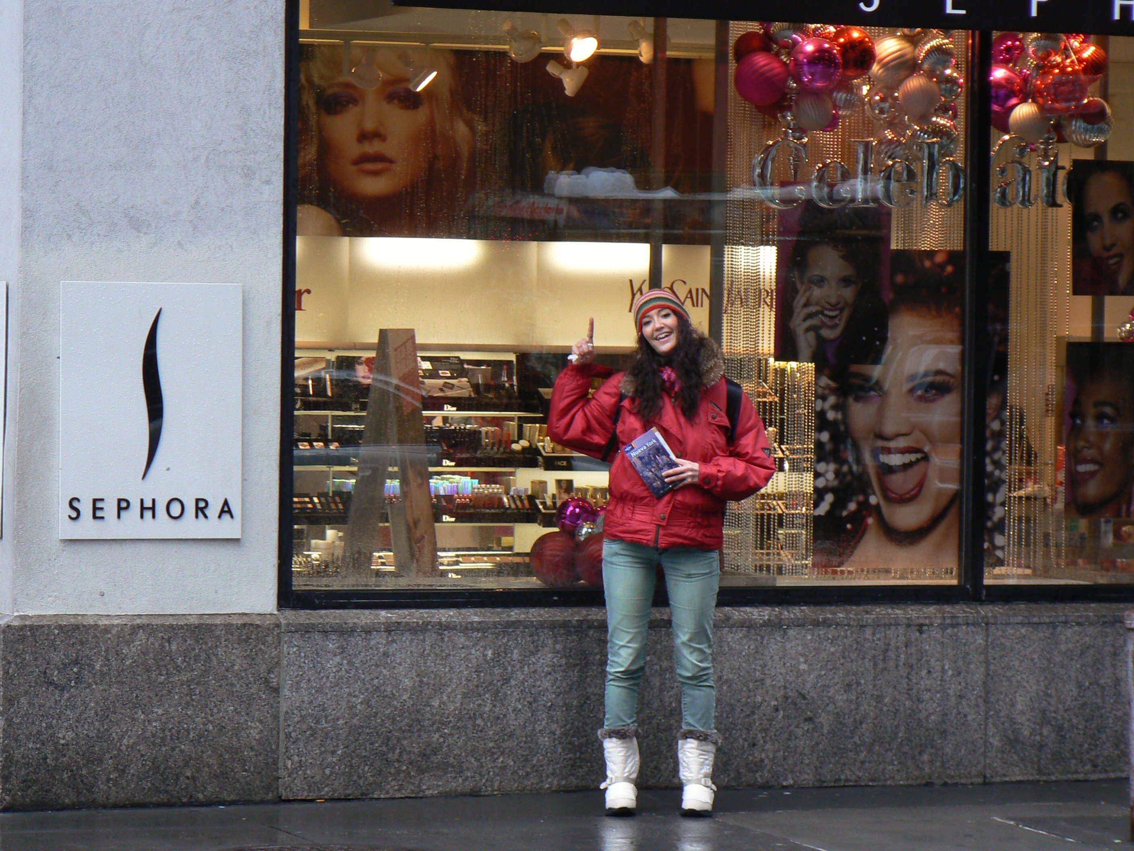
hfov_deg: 12.6
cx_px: 567
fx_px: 5143
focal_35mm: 157
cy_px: 426
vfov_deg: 9.5
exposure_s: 1/30
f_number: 3.3
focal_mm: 26.2
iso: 100
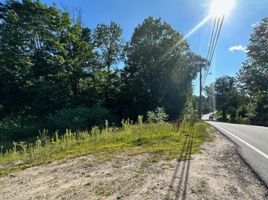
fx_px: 139
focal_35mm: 18
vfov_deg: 71.0
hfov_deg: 87.3
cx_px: 152
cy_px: 117
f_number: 2.2
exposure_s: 1/1261
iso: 50
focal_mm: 2.22
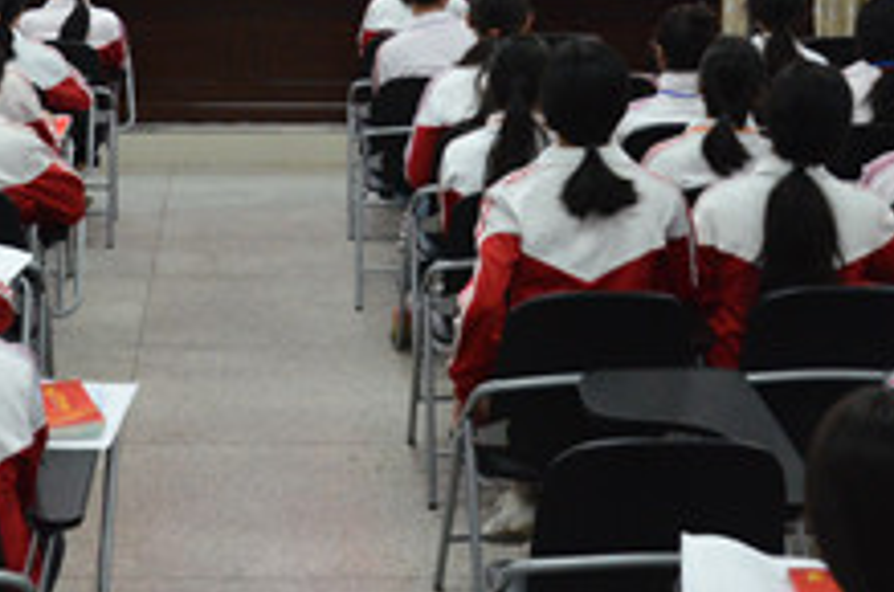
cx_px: 261
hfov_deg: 24.3
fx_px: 2057
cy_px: 37
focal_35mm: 83
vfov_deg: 16.1
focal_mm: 22
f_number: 4.5
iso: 2200
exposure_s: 1/80
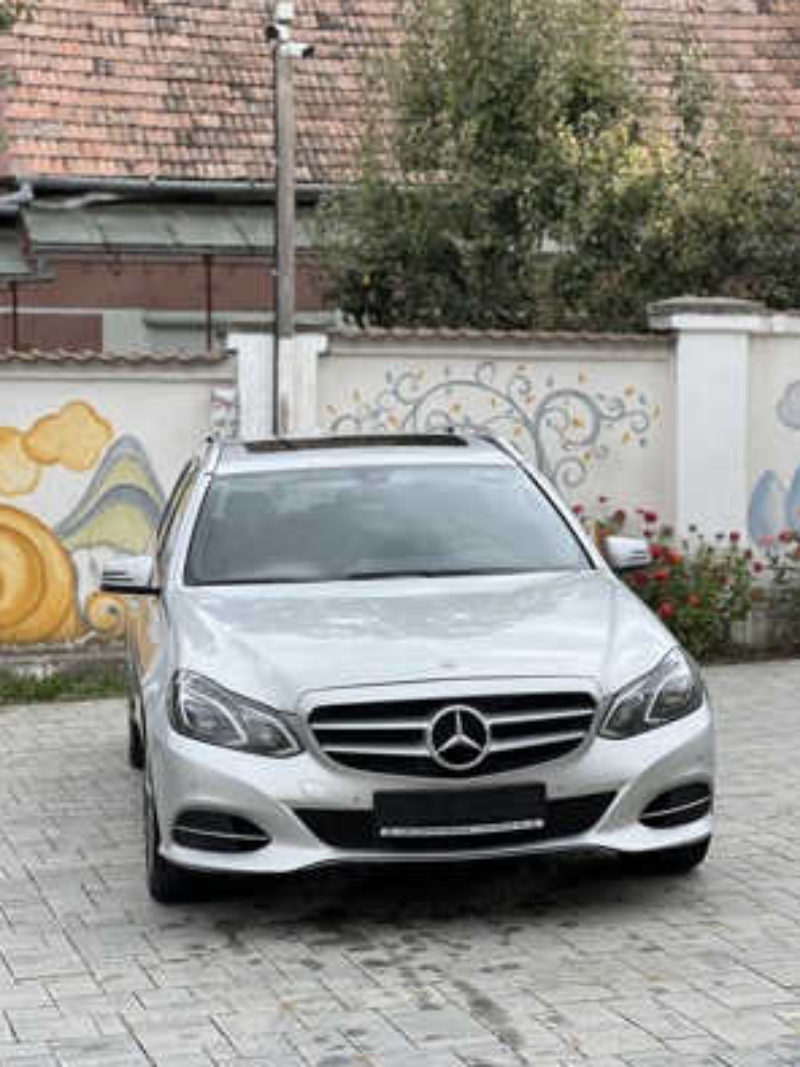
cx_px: 400
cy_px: 535
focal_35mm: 78
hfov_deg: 18.9
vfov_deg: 25.0
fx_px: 2405
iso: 25
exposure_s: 1/290
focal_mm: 9
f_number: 2.8
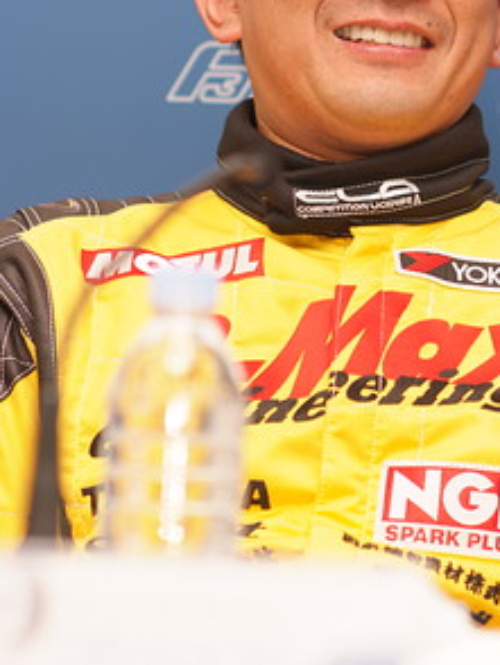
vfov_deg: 8.0
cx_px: 353
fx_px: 4769
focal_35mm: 248
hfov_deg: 6.0
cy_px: 149
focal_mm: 105
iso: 200
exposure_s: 1/125
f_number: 2.8
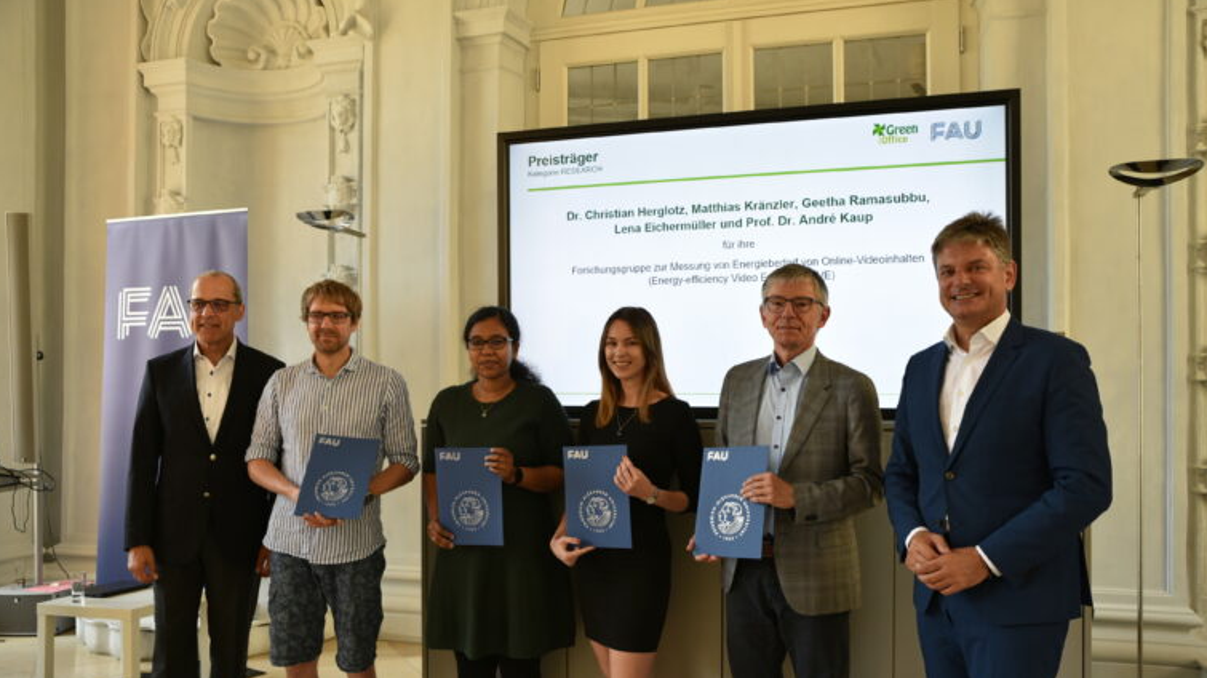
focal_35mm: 32
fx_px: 1024
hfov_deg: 61.0
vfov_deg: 36.6
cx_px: 606
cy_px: 380
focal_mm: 30
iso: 400
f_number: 4
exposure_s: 1/60
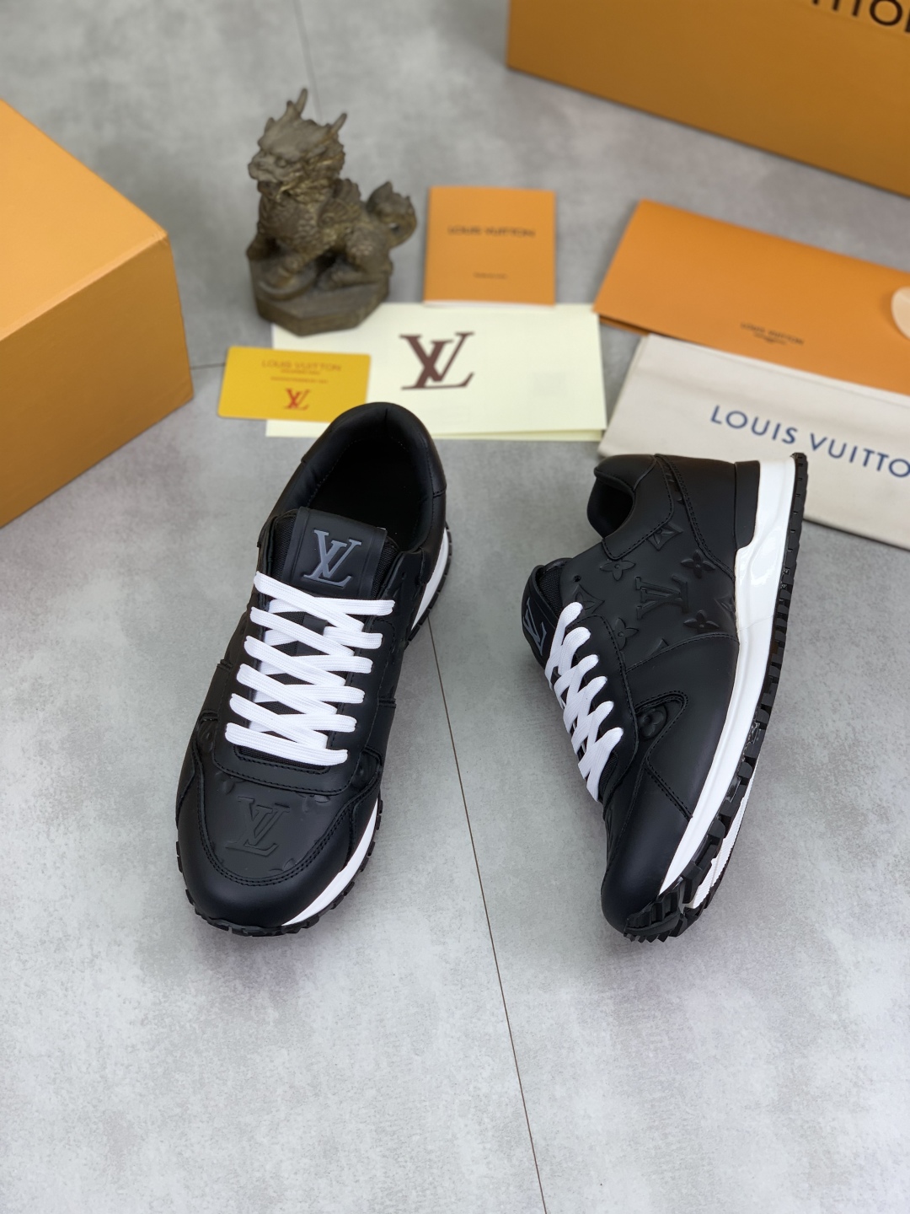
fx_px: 1823
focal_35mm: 52
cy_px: 607
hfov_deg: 28.0
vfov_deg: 36.8
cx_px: 455
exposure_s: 1/100
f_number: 2.4
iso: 16
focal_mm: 6
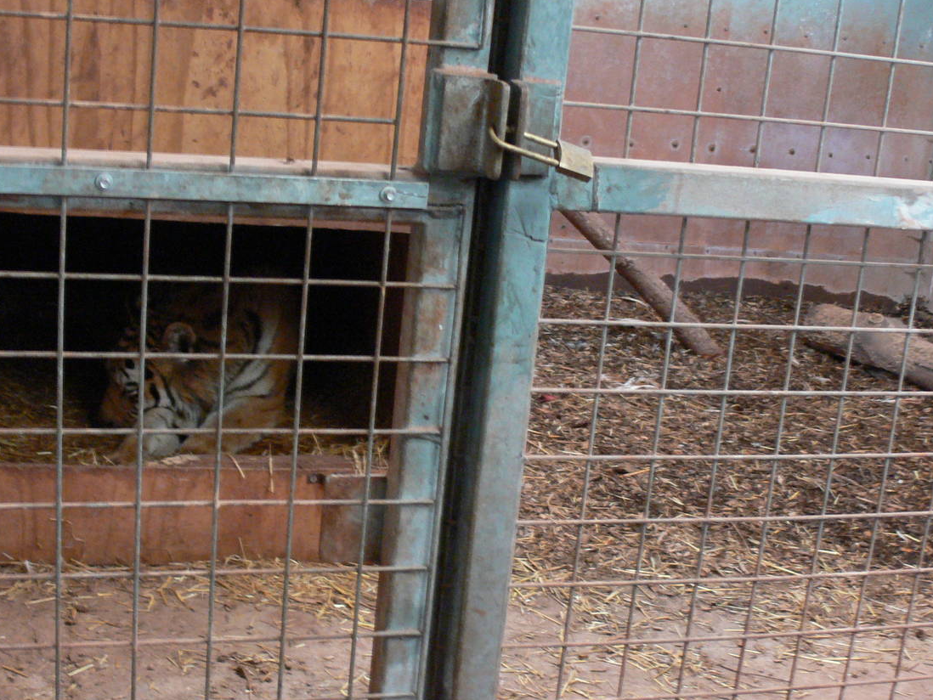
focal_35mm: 51
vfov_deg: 28.6
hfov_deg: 37.5
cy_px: 329
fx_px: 1375
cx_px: 480
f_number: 2.8
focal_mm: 7.4
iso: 200
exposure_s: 1/5
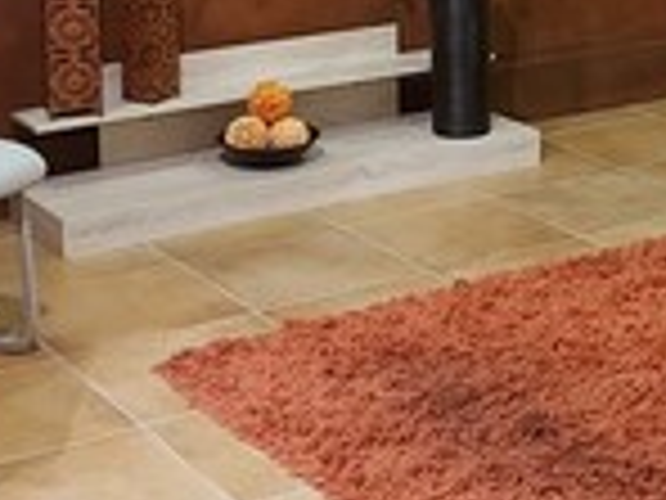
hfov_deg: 19.7
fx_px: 1866
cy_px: -108
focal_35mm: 97
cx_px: 634
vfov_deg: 14.7
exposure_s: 1/50
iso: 250
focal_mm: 5.23
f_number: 1.8
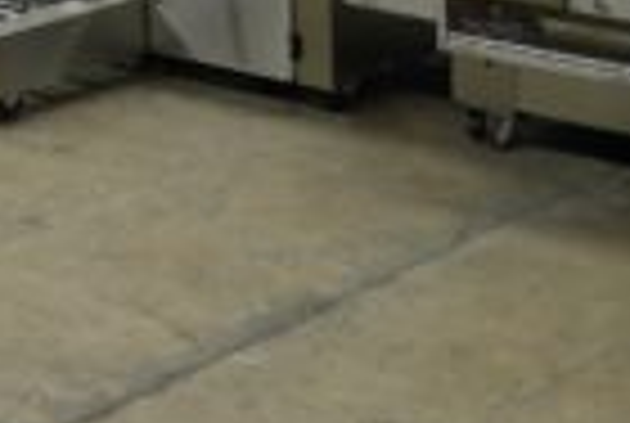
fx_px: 2122
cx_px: 387
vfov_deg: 11.0
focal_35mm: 121
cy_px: -209
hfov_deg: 16.9
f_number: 3.5
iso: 125
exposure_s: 1/40
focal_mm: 12.76
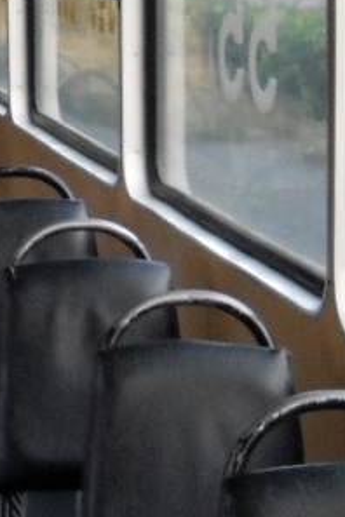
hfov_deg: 8.8
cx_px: -362
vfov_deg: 13.8
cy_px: 57
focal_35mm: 147
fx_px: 2113
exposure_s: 1/60
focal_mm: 6.72
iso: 383
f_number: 3.1
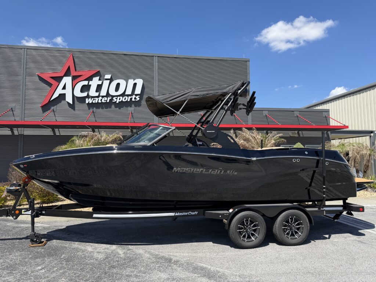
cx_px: 188
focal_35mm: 24
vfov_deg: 56.8
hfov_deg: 71.6
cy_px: 141
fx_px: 261
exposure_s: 1/3279
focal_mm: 6.76
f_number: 1.78
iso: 80
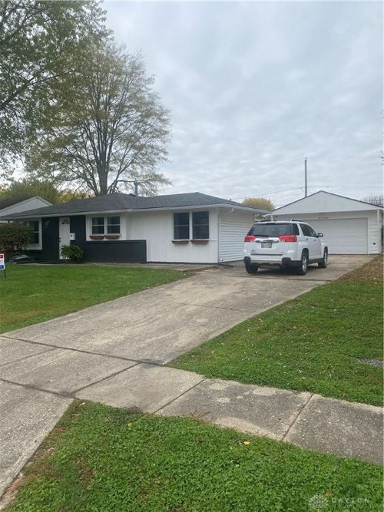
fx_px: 385
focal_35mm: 26
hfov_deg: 53.0
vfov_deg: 67.3
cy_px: 256
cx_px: 192
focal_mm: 4.25
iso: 32
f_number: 1.8
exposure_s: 1/1608
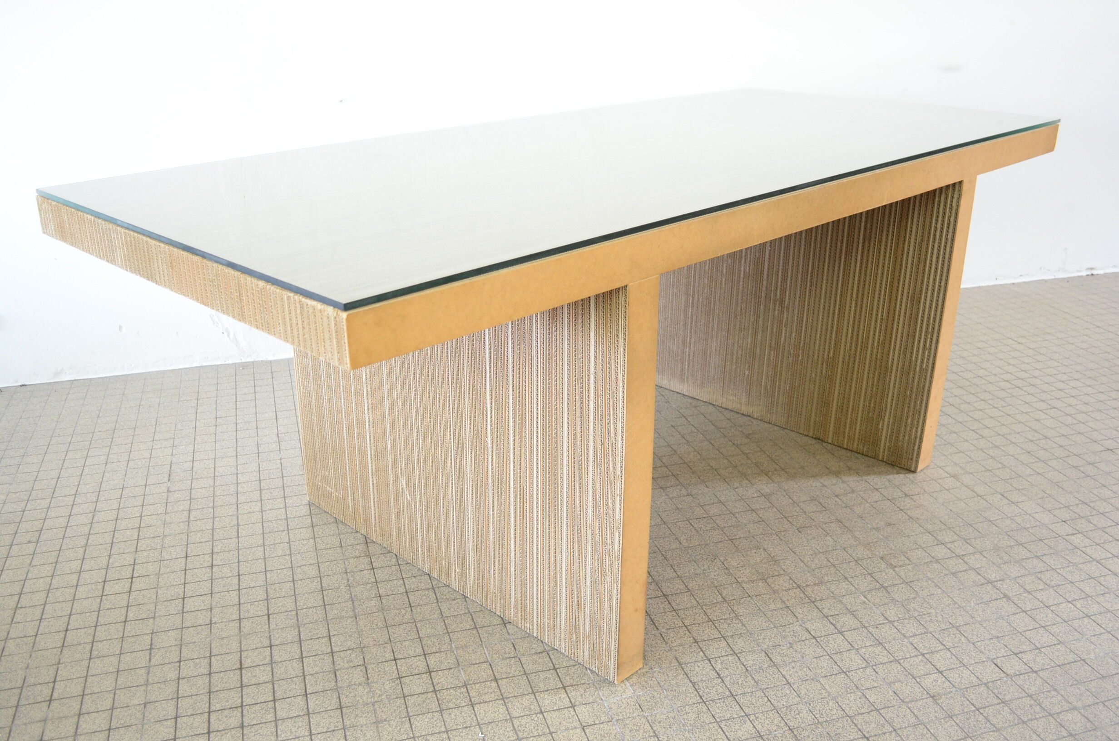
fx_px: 1024
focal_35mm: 33
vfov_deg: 39.8
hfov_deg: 57.3
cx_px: 560
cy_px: 370
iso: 1100
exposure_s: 1/30
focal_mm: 22
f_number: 4
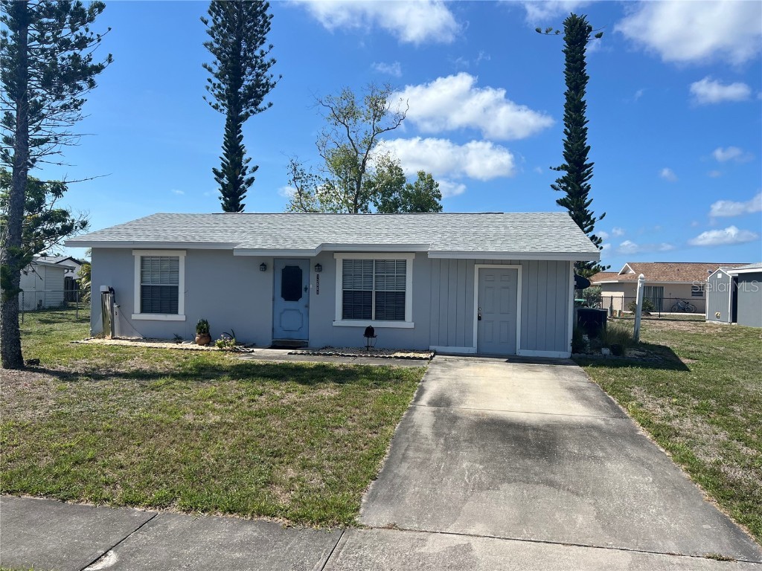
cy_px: 286
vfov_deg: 53.1
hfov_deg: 67.3
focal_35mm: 26
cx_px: 381
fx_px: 572
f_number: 1.5
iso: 50
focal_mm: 5.7
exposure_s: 1/5076
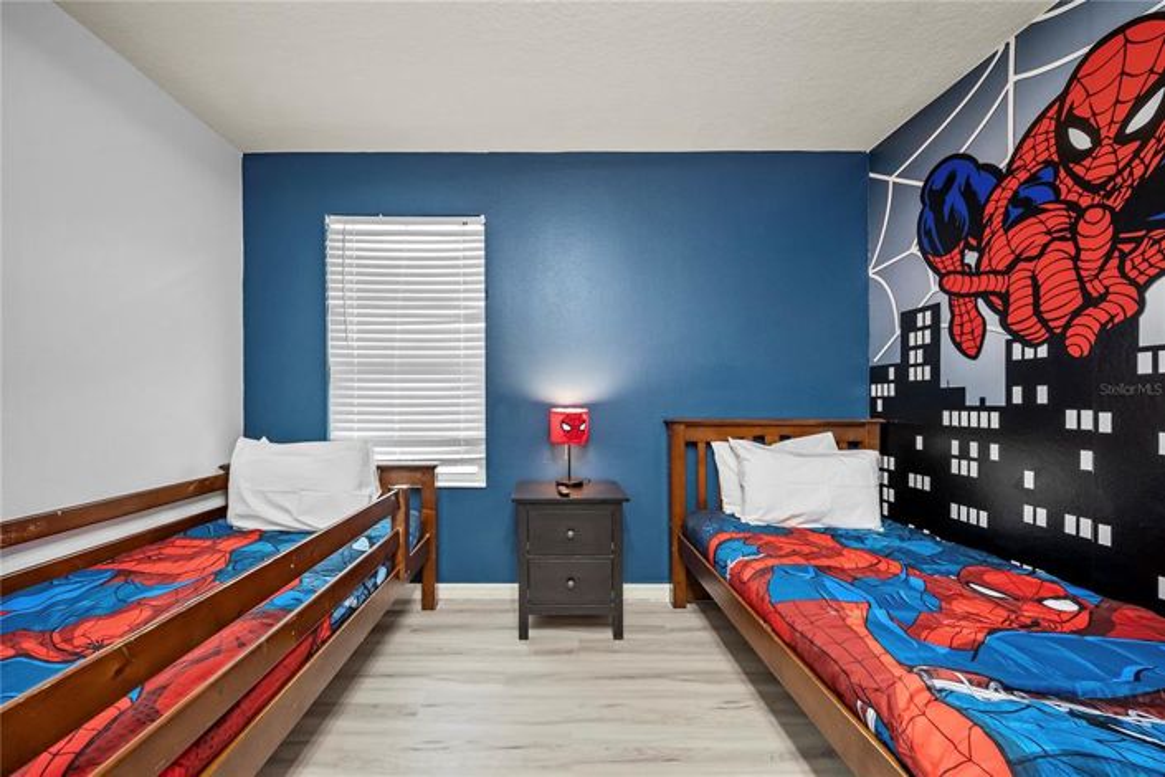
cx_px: 582
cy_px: 388
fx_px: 388
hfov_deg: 112.6
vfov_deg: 90.0
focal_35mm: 12
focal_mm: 12
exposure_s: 1/15
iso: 1600
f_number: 6.3
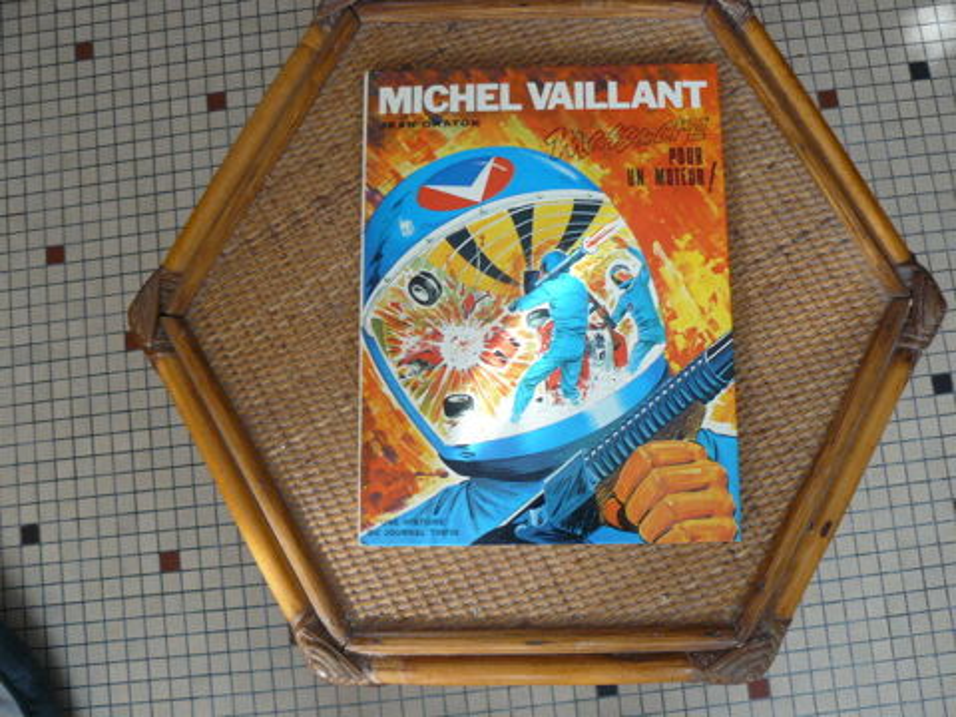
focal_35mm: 36
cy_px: 358
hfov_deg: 51.4
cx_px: 478
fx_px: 994
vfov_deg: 39.7
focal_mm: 6
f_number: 2.8
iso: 100
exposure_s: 1/40
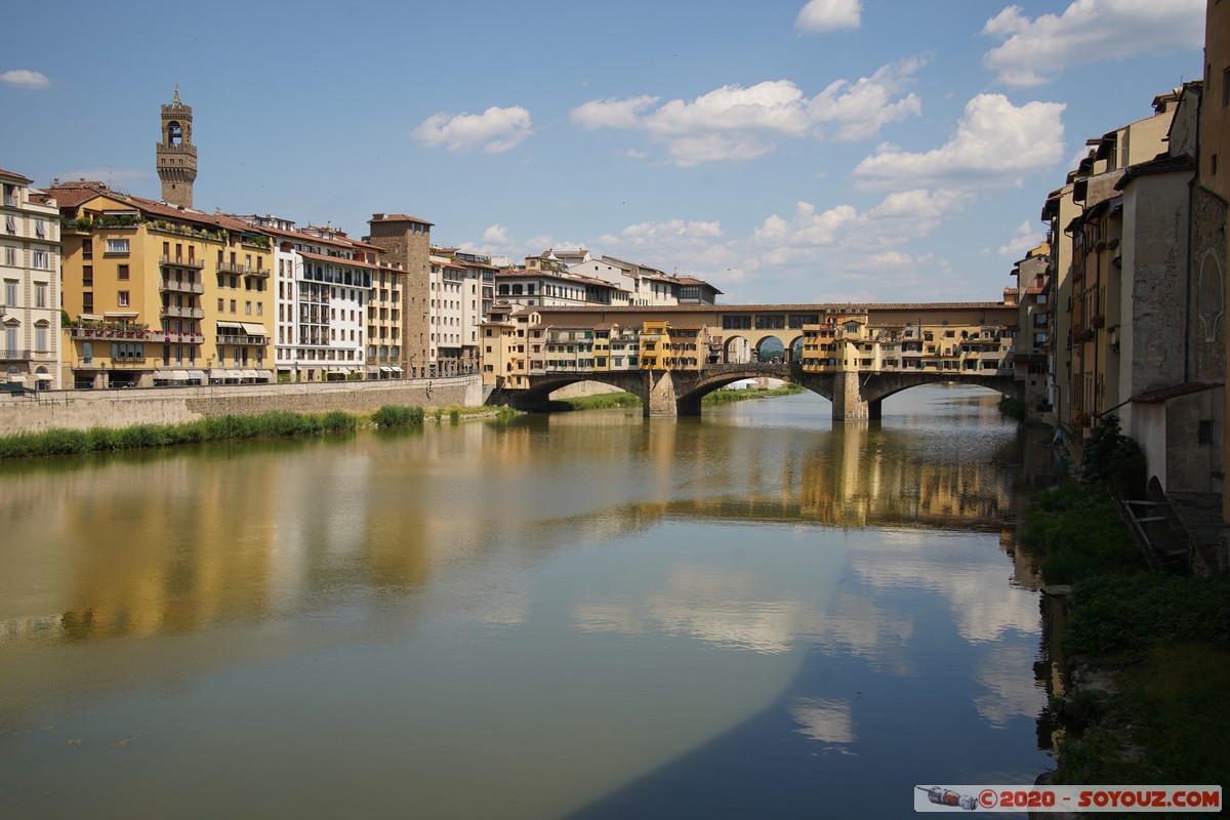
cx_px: 615
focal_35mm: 40
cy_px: 410
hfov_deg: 48.5
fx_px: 1367
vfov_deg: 33.4
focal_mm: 40
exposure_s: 1/400
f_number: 8
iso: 100
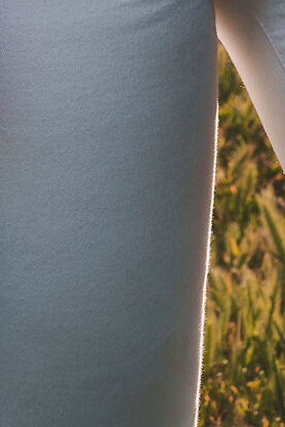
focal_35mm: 230
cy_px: -643
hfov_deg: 6.0
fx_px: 2731
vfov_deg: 8.2
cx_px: 91
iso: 100
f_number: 9
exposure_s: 1/100
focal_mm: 40
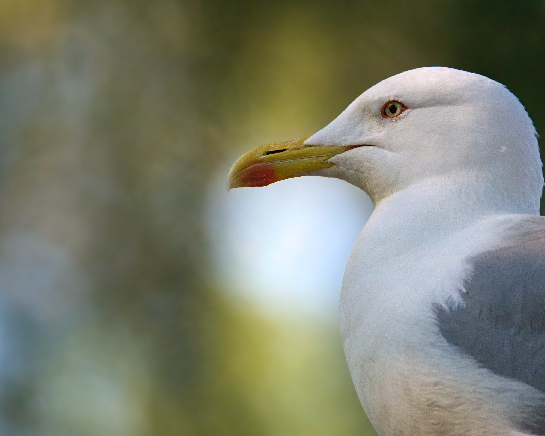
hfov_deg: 1.9
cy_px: 218
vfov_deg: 1.5
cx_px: 319
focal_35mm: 1015
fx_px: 16370
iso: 1600
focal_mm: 600
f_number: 6.3
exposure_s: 1/1600
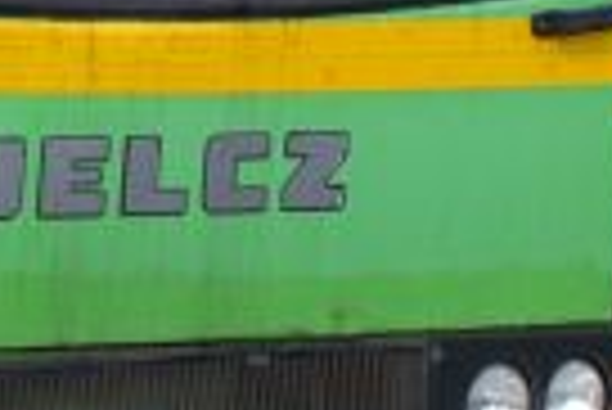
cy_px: -113
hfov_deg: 7.2
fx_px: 4714
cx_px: -468
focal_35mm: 277
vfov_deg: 5.0
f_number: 8
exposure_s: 1/125
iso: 100
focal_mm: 28
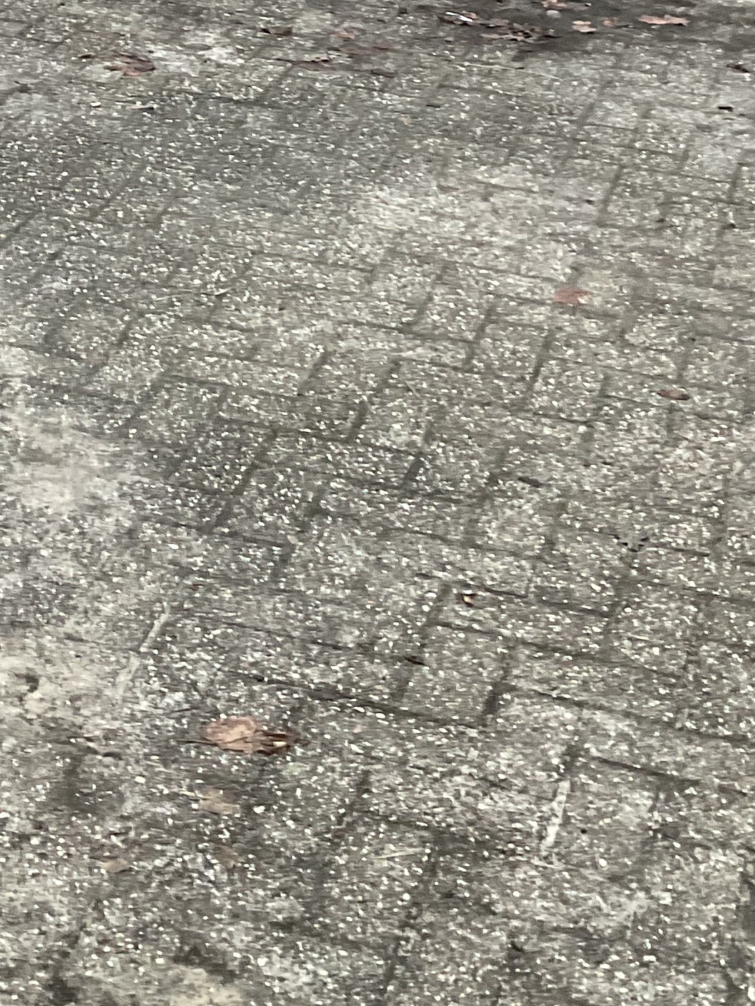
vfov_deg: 21.0
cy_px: -361
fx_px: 2413
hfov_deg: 17.3
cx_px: -18
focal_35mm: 83
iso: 100
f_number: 1.8
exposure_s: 1/60
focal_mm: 3
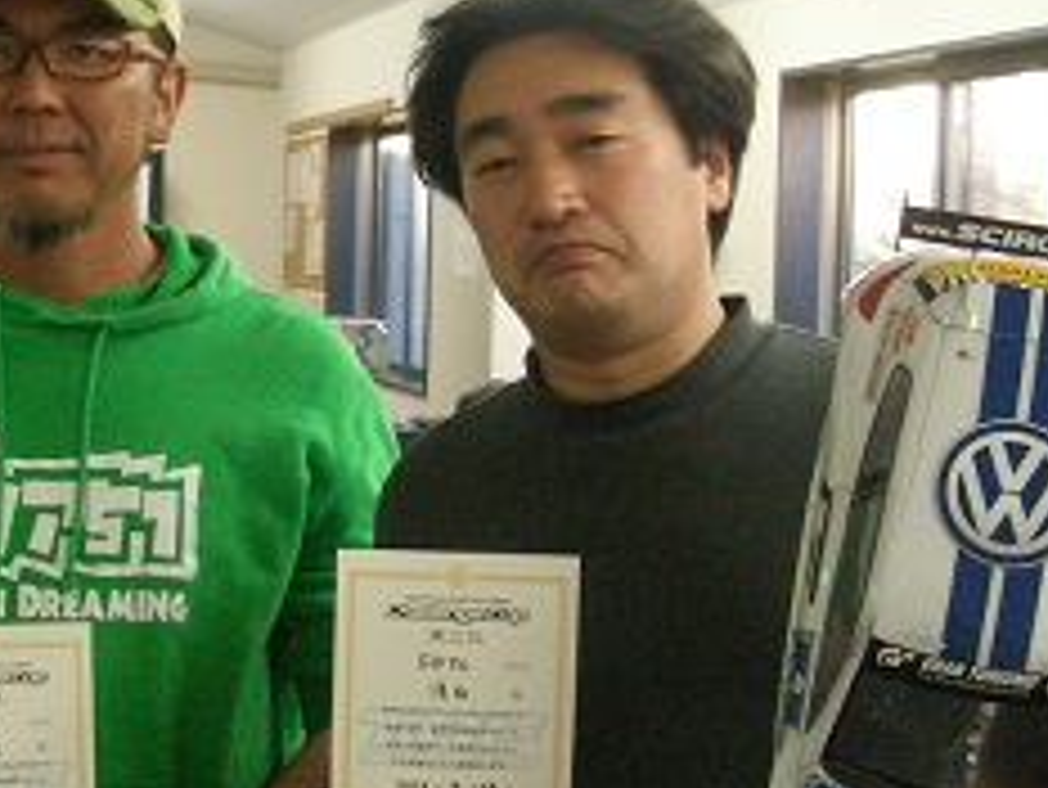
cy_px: 441
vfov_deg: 19.1
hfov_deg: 24.3
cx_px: 13
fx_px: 2332
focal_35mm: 77
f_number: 2.6
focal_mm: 5.8
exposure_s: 1/50
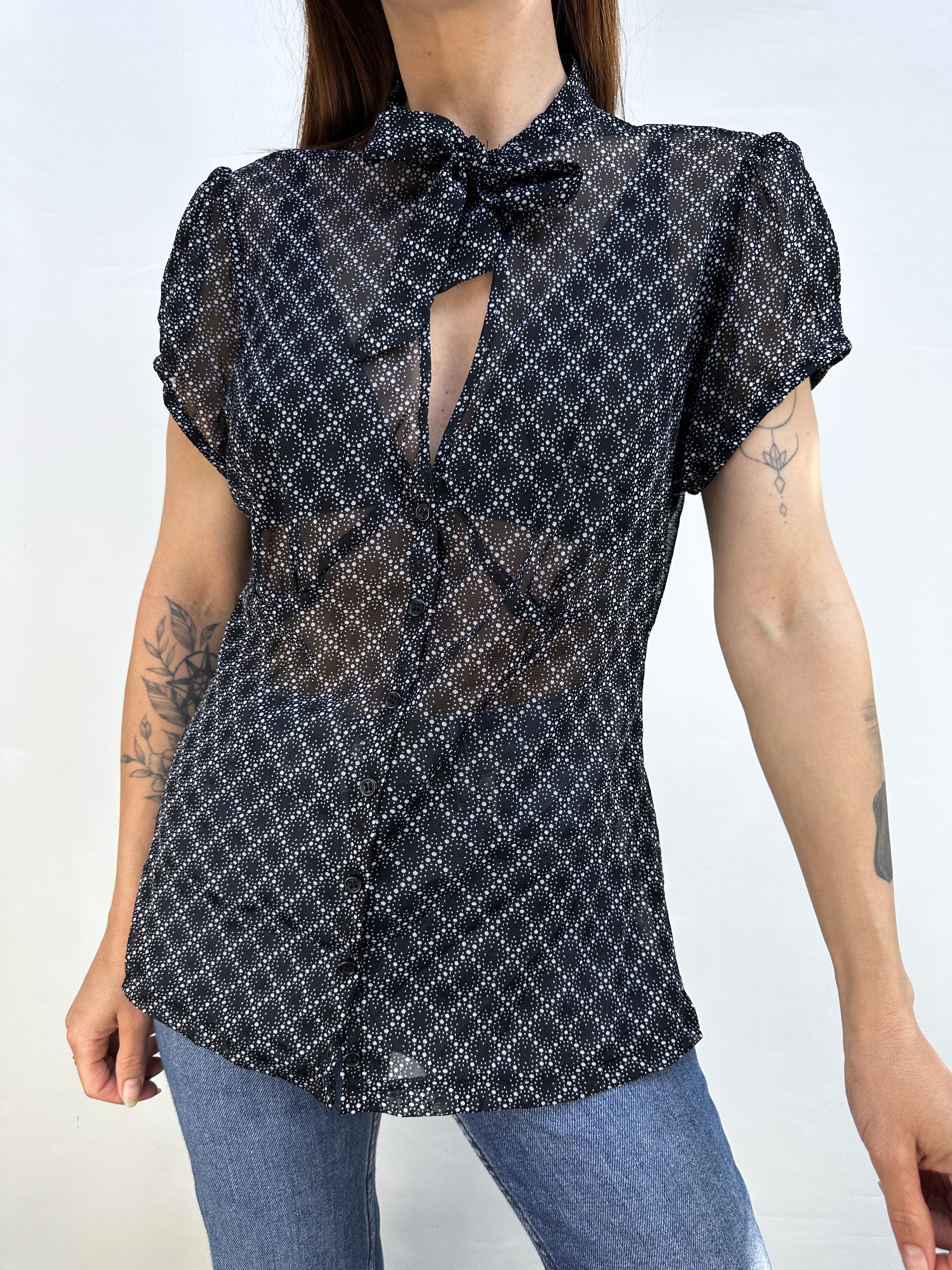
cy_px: 635
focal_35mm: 24
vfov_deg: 71.6
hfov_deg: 56.8
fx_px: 880
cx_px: 476
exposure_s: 1/409
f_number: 1.78
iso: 80
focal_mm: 6.86
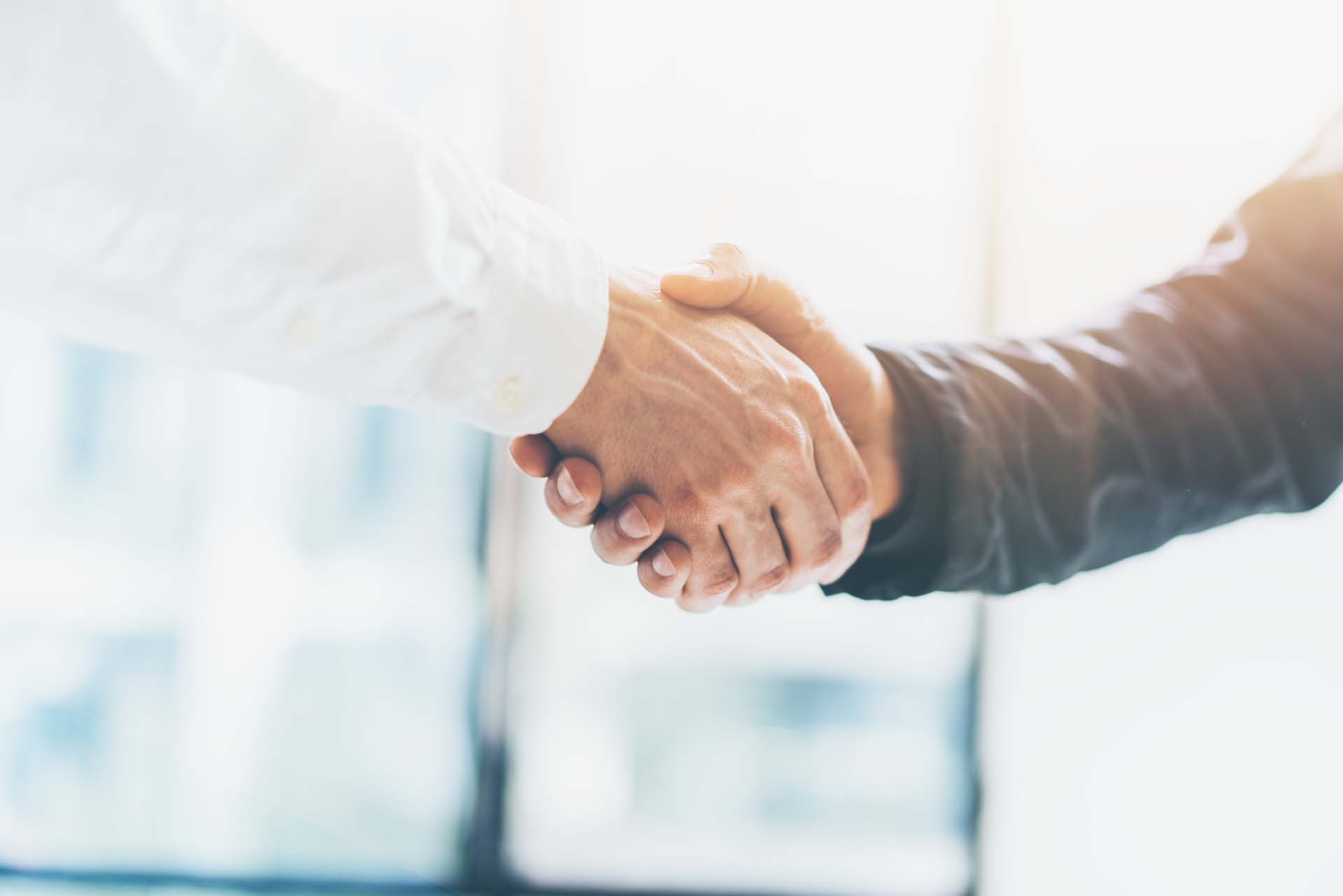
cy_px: 448
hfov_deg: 36.2
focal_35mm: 55
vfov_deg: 24.6
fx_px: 2052
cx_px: 672
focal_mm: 55
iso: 100
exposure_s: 1/160
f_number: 1.8
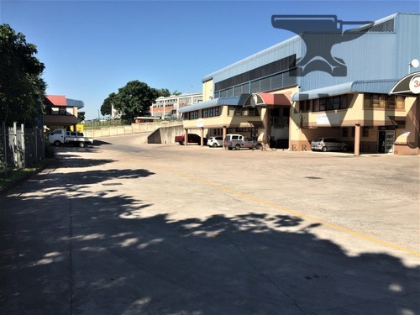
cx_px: 210
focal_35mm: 29
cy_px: 158
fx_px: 352
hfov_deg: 61.7
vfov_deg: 48.2
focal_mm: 4.15
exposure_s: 1/1582
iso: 32
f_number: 2.2
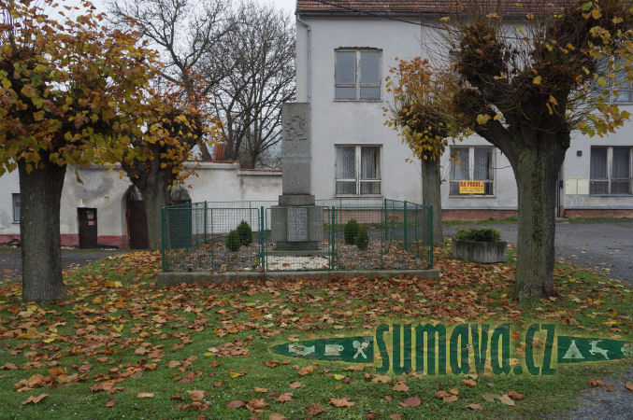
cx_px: 316
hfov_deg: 62.0
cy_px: 210
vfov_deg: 43.5
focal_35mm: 30
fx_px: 527
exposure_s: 1/160
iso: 200
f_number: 4.5
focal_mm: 20
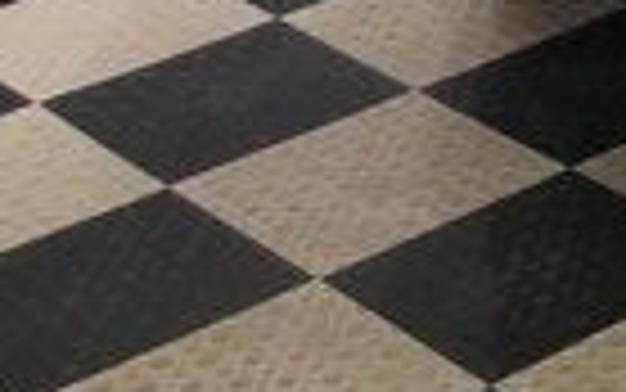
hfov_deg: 12.0
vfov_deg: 7.8
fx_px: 2663
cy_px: -568
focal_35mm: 156
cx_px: 1225
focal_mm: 3.3
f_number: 2.4
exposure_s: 1/24
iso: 40
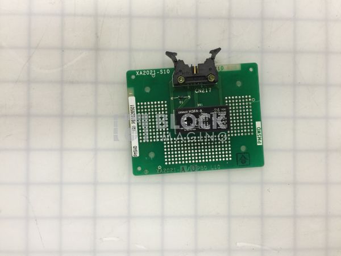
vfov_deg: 48.2
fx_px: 286
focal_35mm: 29
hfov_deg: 61.7
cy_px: 128
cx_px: 170
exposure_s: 1/30
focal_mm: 4.15
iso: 50
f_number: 2.2
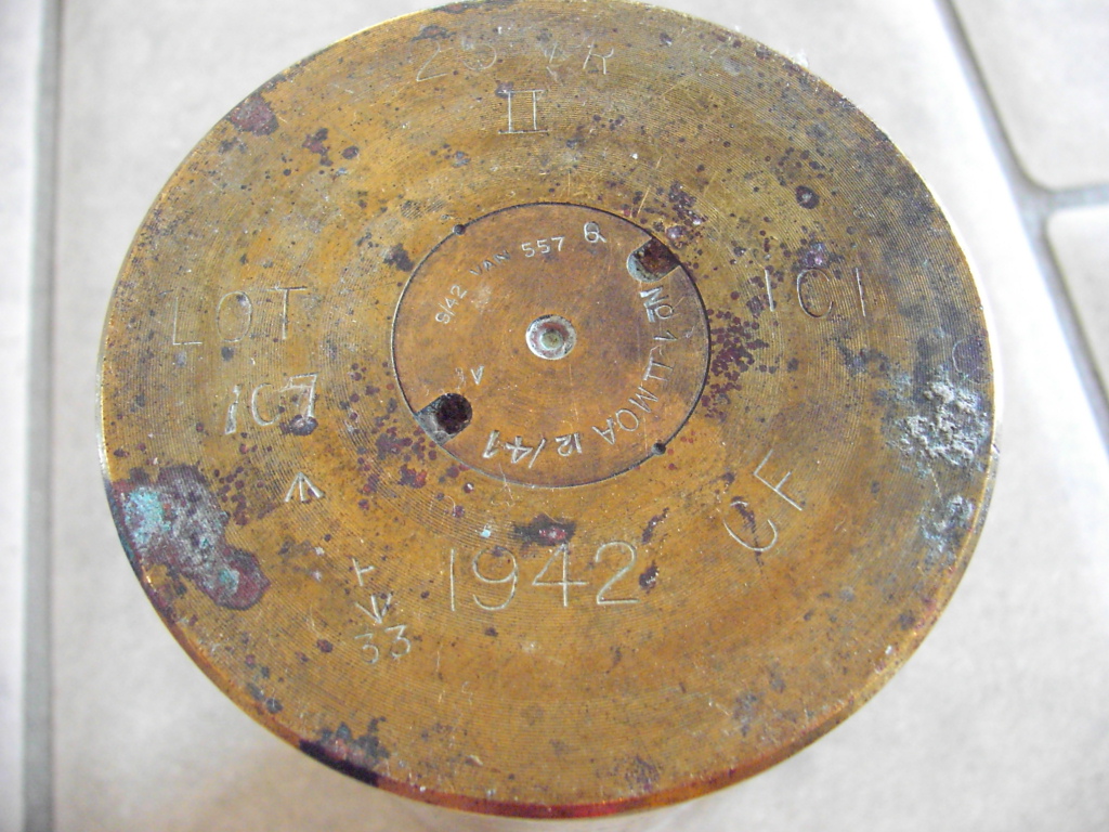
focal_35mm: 37
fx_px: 1185
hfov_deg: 50.1
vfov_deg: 38.7
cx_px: 554
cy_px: 416
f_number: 2.8
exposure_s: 1/34
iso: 400
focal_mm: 5.7
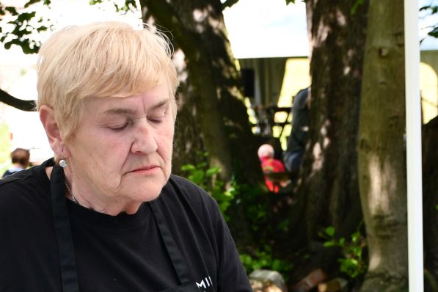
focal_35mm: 123
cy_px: 335
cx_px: 329
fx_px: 1496
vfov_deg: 11.0
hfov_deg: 16.6
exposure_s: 1/250
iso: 320
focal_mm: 34
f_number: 5.6
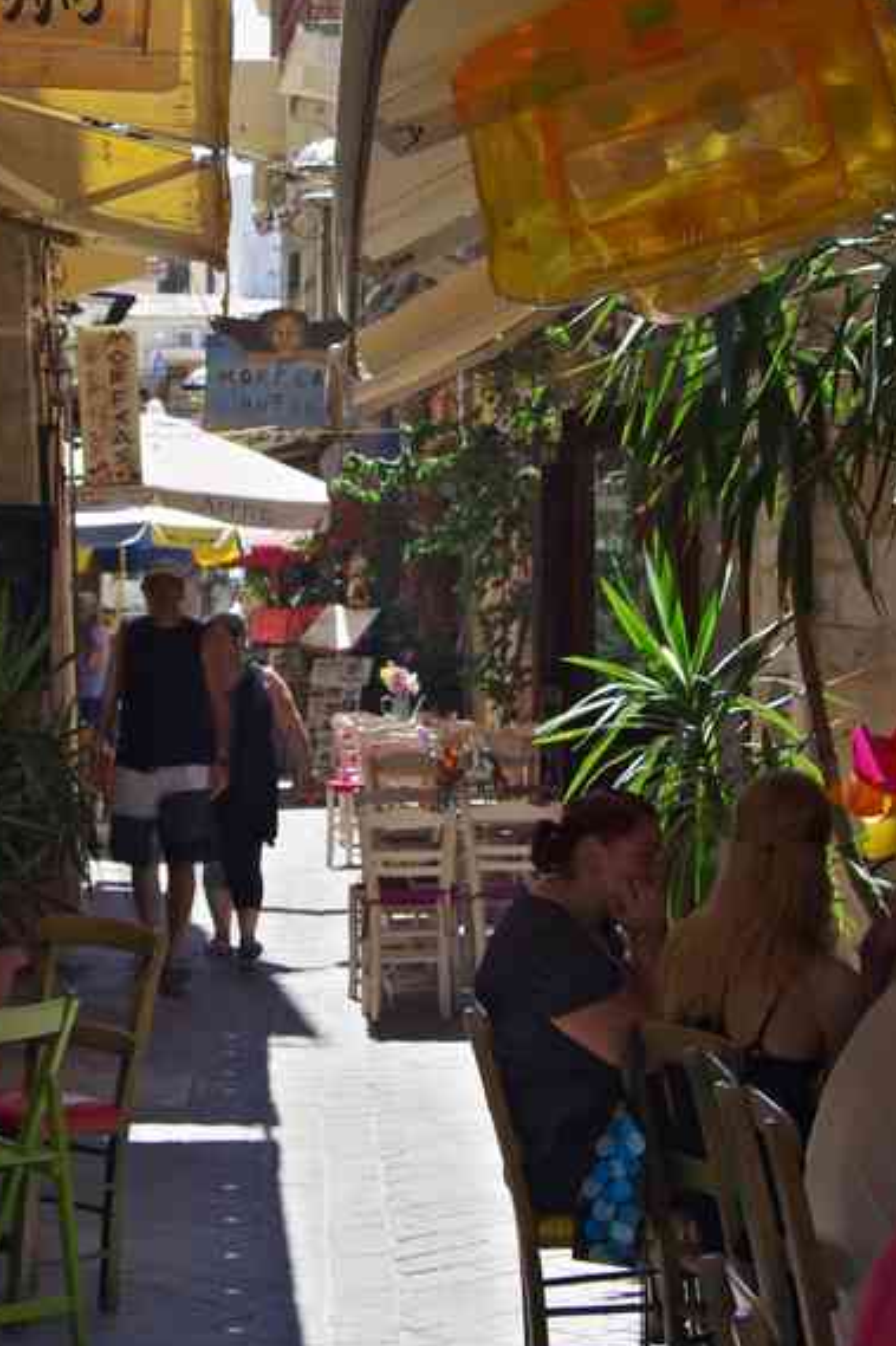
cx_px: 336
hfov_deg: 15.9
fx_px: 3212
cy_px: 321
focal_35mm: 86
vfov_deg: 23.4
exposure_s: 1/160
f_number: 5.6
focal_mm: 32.5
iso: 400
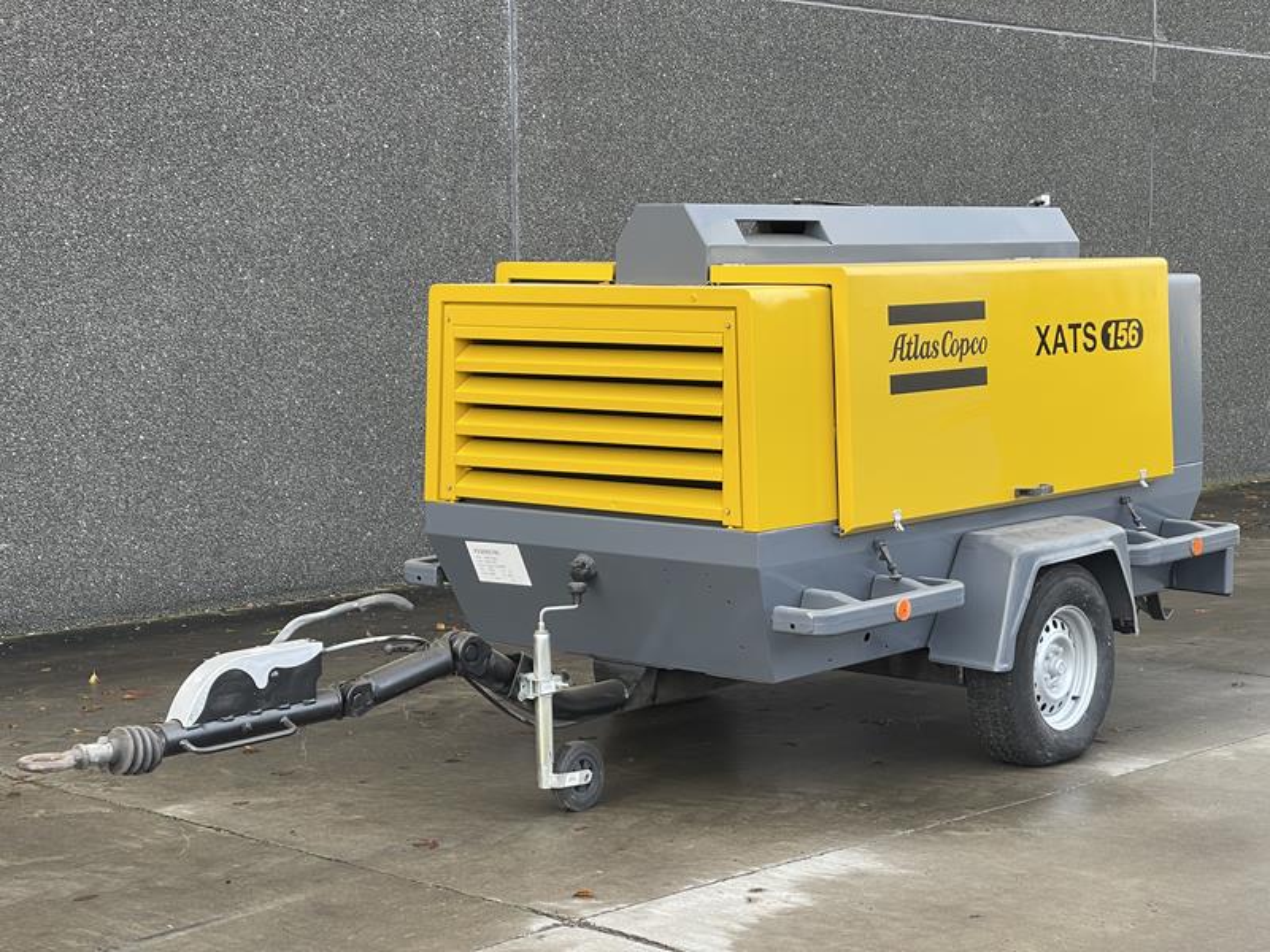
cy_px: 476
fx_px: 2348
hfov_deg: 30.3
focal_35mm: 64
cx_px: 635
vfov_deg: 22.9
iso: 32
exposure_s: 1/99
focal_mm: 7.5
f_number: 2.2
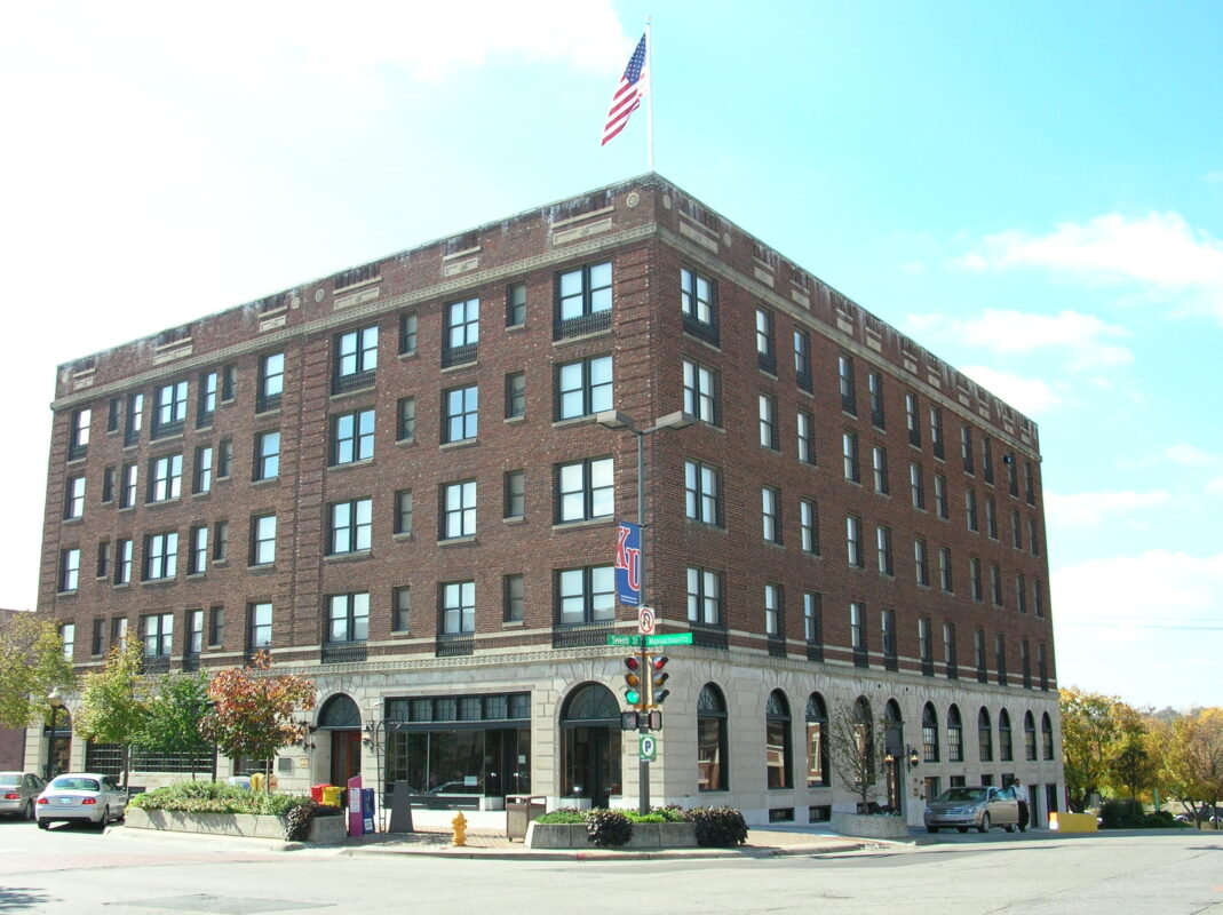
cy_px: 458
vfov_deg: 39.6
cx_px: 612
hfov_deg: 51.4
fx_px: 1271
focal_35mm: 36
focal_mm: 6
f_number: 3.7
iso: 71
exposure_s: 1/311
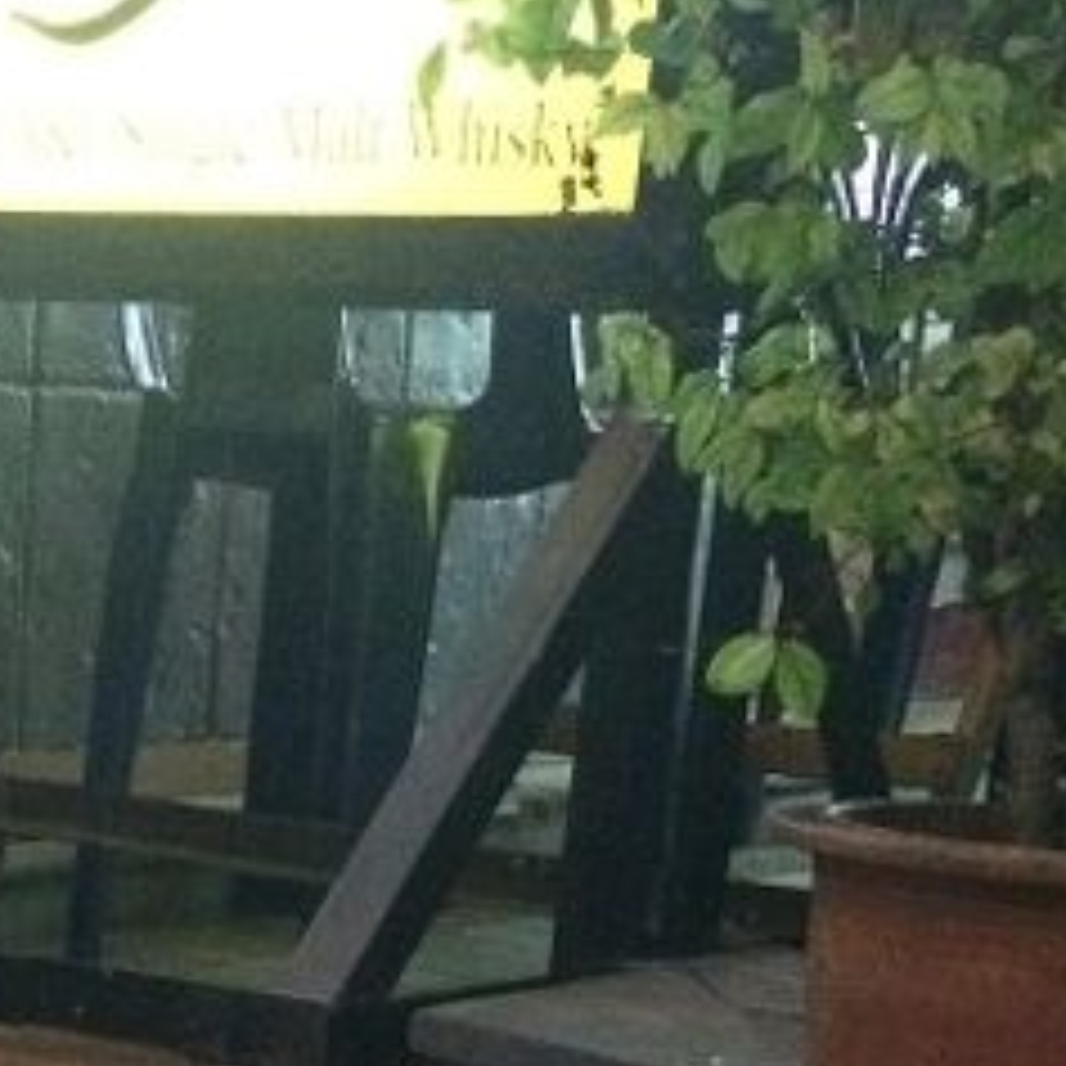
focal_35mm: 97
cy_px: 1768
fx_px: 3380
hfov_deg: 17.5
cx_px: 27
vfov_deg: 15.9
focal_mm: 4.12
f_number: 2.2
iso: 800
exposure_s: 1/15
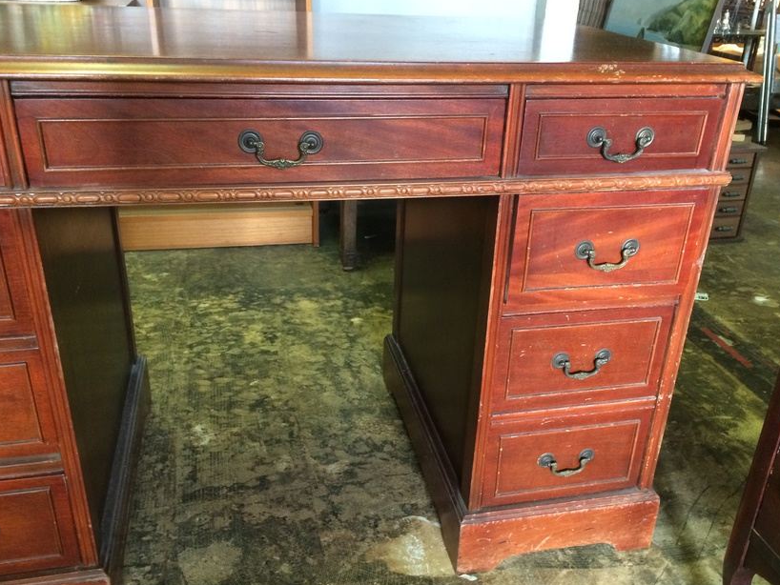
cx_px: 414
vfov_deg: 43.0
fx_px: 744
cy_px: 302
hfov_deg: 55.3
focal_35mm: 33
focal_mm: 4.12
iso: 320
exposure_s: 1/24
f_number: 2.2
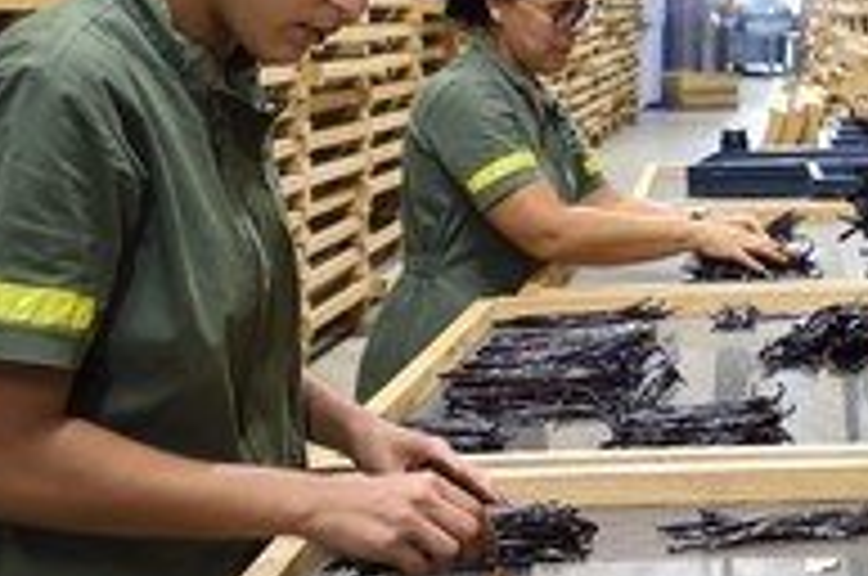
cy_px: 140
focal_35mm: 83
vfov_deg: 16.3
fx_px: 1998
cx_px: 699
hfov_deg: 24.1
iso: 1600
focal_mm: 38
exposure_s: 1/30
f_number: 6.3
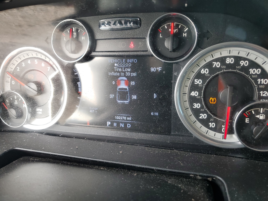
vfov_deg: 53.1
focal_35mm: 26
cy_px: 100
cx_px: 134
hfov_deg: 67.3
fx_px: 201
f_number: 1.5
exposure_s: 1/120
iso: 53
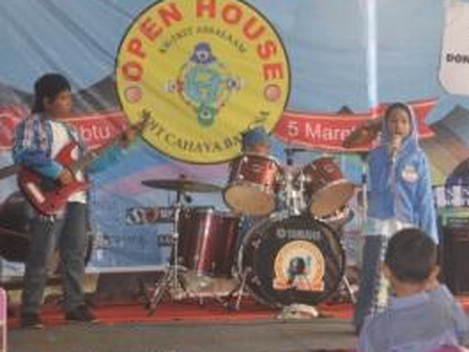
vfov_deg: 9.8
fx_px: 2047
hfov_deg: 13.0
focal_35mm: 151
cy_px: 157
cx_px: 340
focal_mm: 62
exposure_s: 1/100
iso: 500
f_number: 5.3
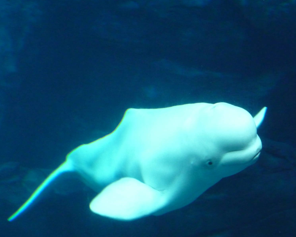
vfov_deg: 11.5
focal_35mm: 134
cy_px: 119
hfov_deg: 14.4
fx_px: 1174
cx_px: 153
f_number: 4.7
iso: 800
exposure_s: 1/40
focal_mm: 21.8
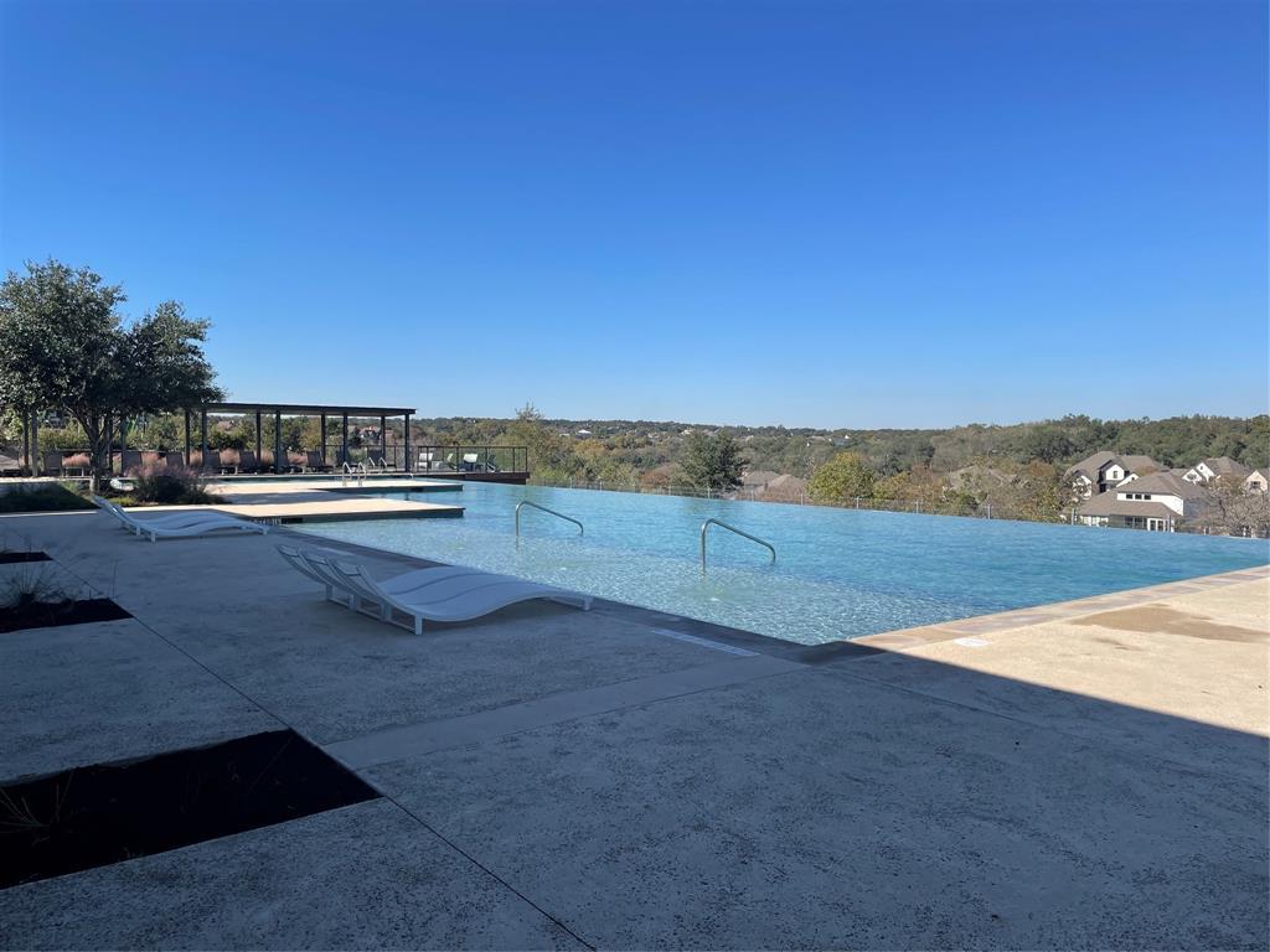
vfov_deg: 53.1
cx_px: 635
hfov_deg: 67.3
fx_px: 954
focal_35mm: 26
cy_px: 476
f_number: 1.6
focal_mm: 4.2
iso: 32
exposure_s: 1/3401
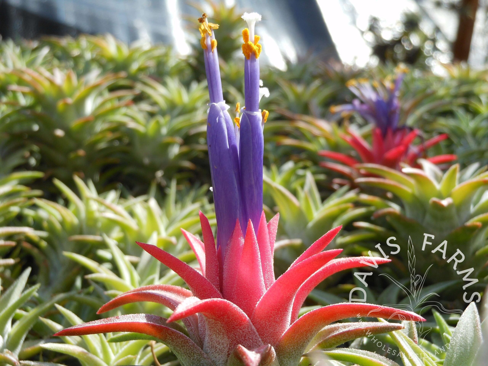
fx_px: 634
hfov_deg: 42.1
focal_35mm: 45
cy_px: 183
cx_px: 244
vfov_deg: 32.2
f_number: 4.6
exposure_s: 1/125
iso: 80
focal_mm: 8.1
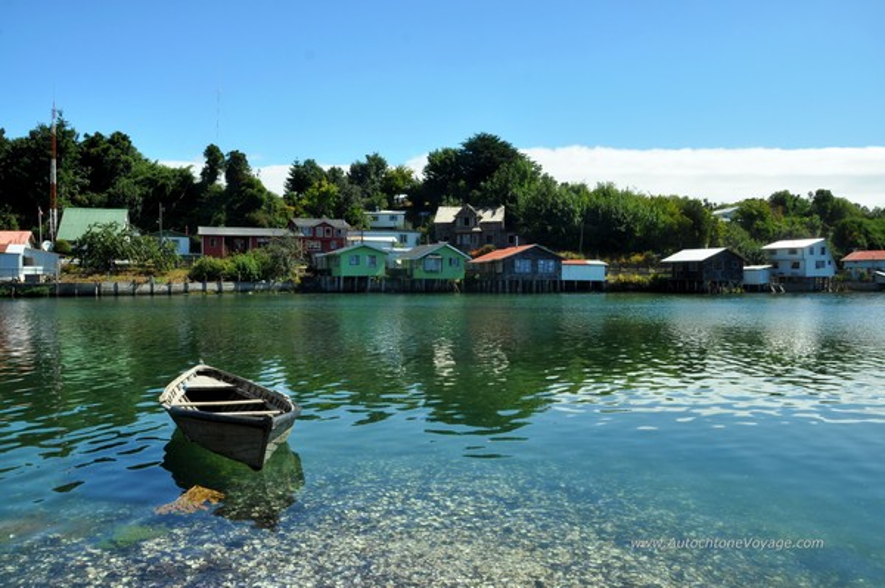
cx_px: 442
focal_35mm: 27
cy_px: 294
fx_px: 663
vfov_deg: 47.9
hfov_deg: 67.4
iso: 250
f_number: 11
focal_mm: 18
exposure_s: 1/200
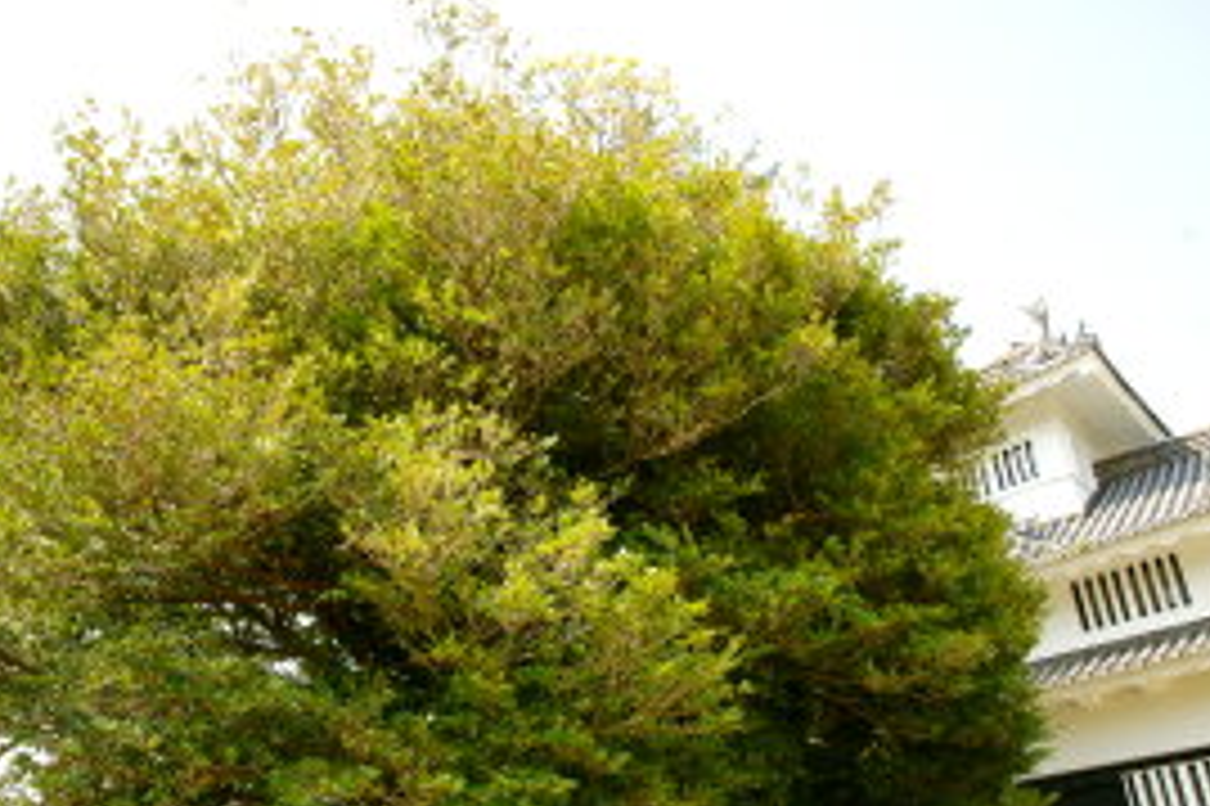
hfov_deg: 55.1
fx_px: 1142
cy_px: 570
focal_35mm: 34
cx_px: 448
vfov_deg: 38.2
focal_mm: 20
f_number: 9
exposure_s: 1/80
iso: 200
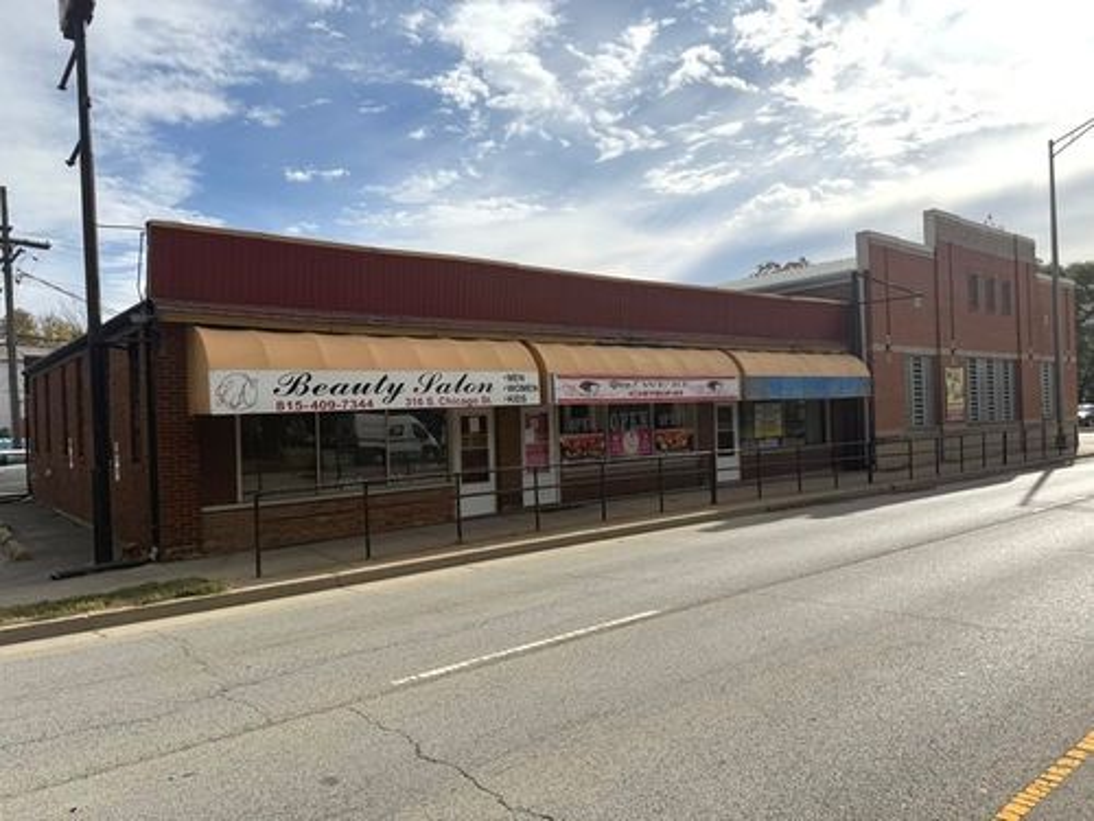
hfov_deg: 71.6
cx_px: 547
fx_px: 758
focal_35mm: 24
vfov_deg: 56.8
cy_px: 410
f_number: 1.78
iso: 100
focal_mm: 6.76
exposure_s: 1/14286
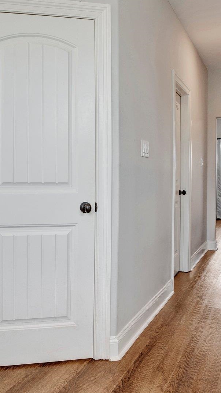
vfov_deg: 60.9
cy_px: 177
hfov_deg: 34.6
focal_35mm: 32
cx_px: 23
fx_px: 334
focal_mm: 16
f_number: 8
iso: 400
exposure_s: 1/40
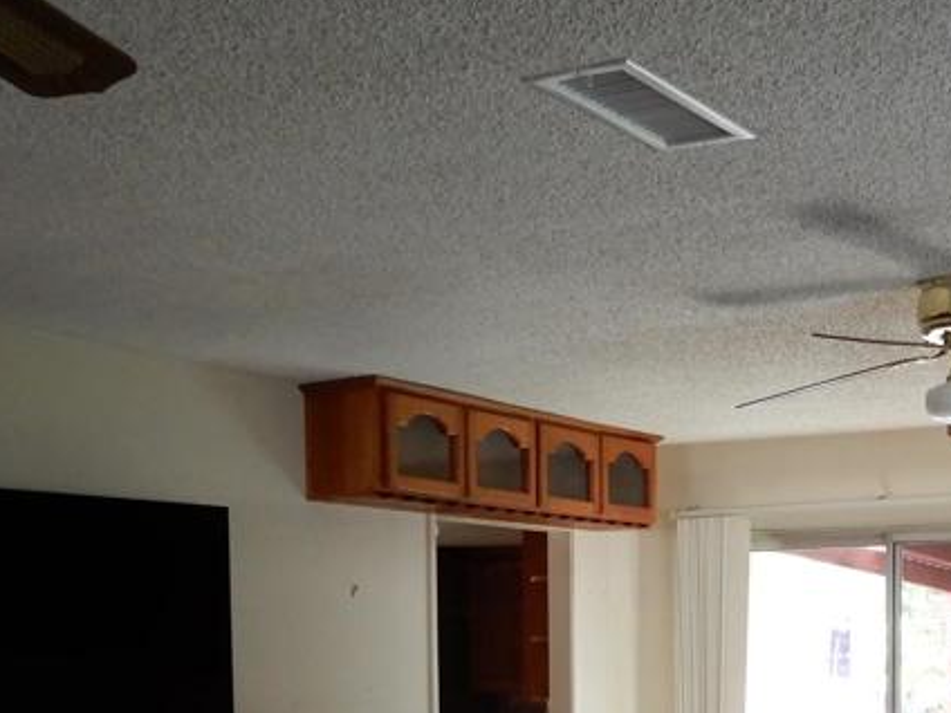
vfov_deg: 23.7
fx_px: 1593
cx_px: 803
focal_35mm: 58
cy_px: 774
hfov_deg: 32.1
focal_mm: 4.3
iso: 280
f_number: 3.4
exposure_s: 1/30
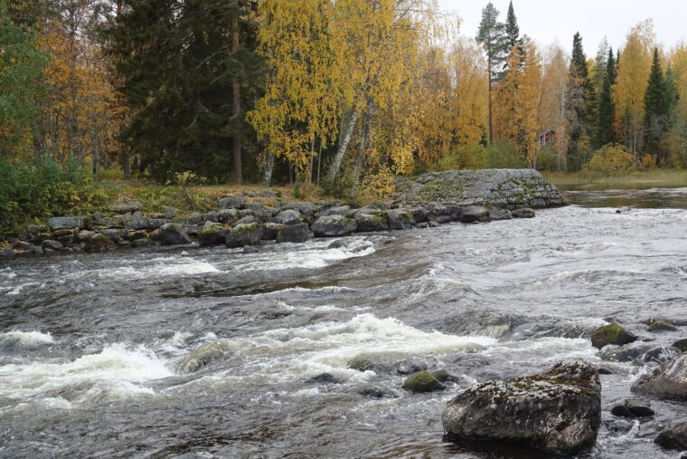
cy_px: 230
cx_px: 344
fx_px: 992
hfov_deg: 38.2
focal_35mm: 52
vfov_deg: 26.0
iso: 500
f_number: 4
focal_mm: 18.92
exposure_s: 1/250
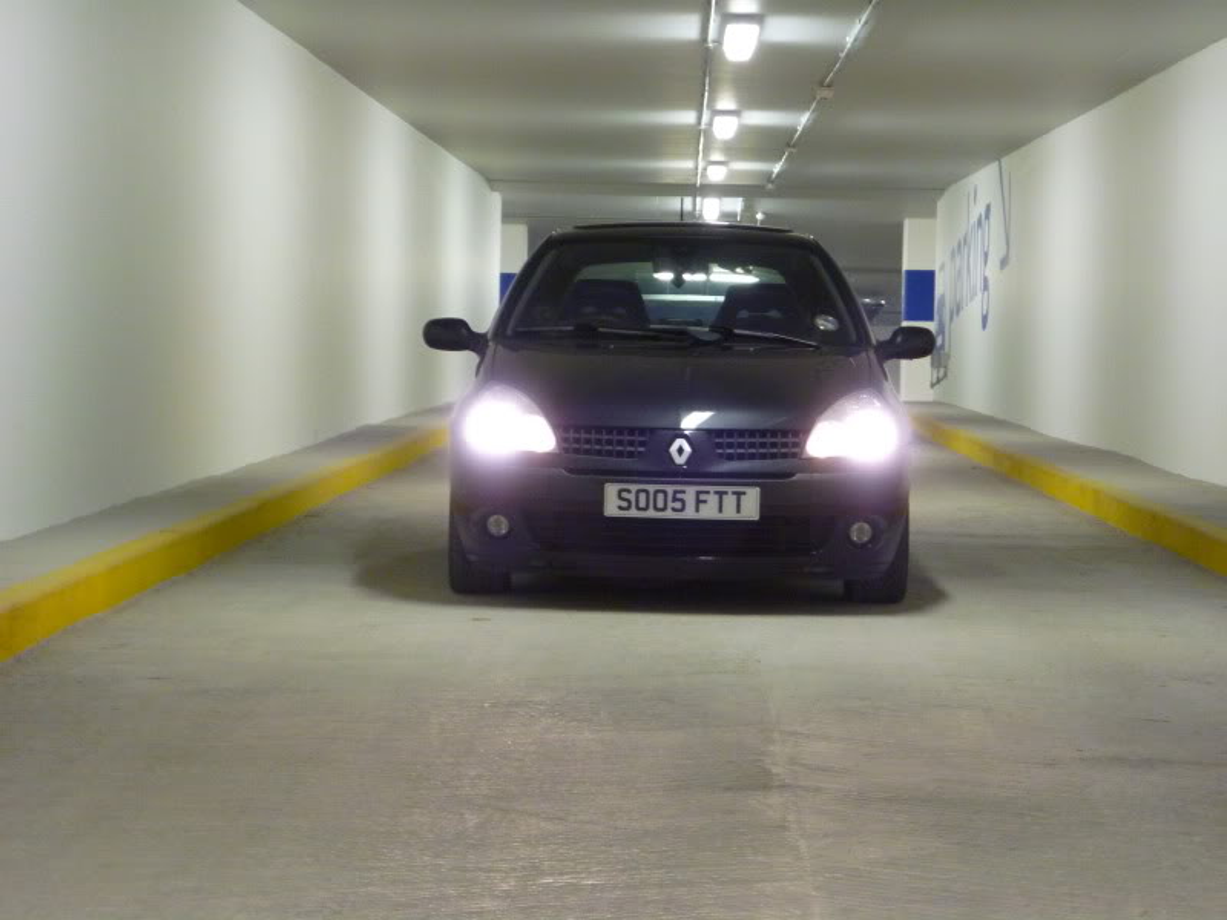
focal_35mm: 93
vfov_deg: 15.9
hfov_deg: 21.1
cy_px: 460
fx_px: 3296
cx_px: 614
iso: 400
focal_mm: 15.3
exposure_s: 1/20
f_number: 4.7
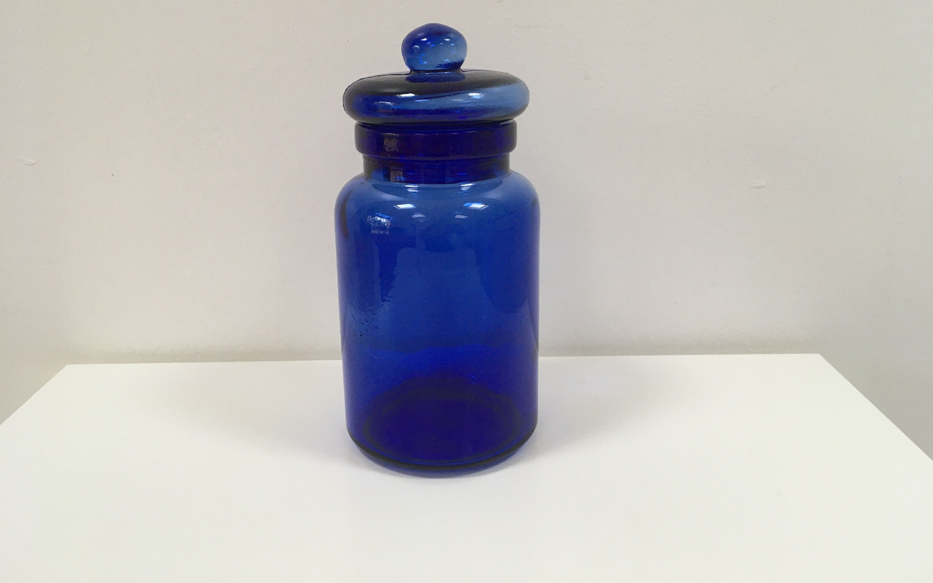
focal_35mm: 31
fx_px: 788
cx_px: 468
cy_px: 241
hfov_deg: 61.2
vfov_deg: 40.5
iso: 40
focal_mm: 4.15
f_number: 2.2
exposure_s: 1/33
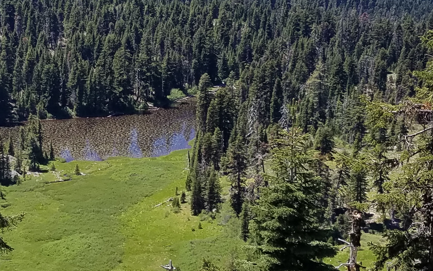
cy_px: 121
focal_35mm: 88
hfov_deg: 23.5
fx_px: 1038
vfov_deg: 14.8
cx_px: 158
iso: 50
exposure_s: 1/2232
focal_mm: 4.2
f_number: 1.7
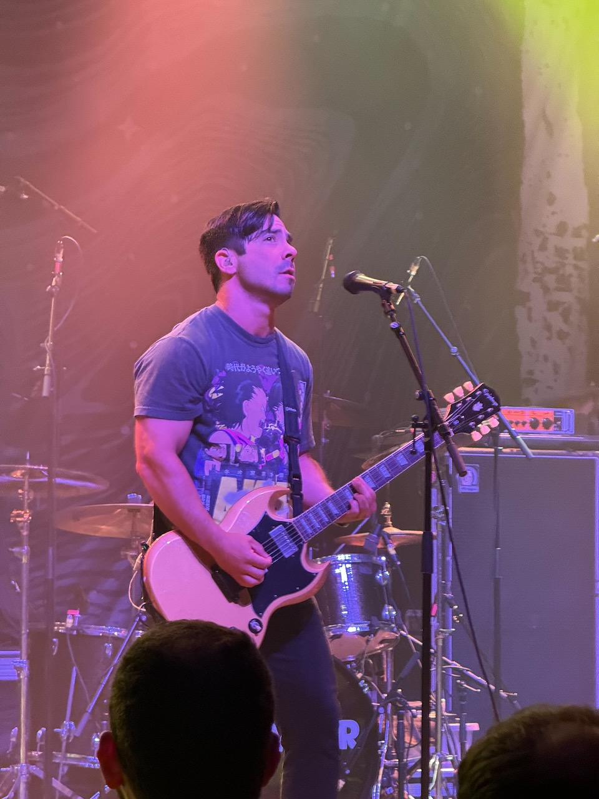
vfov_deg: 16.4
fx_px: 2769
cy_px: 400
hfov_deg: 12.3
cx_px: 300
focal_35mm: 120
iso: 800
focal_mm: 15.66
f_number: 2.8
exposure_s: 1/39
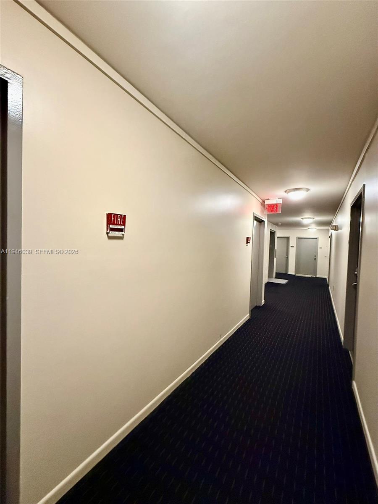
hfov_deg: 85.7
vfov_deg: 102.1
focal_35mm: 14
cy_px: 252
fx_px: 204
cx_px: 189
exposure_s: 1/60
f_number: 2.2
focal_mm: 2.22
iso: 800
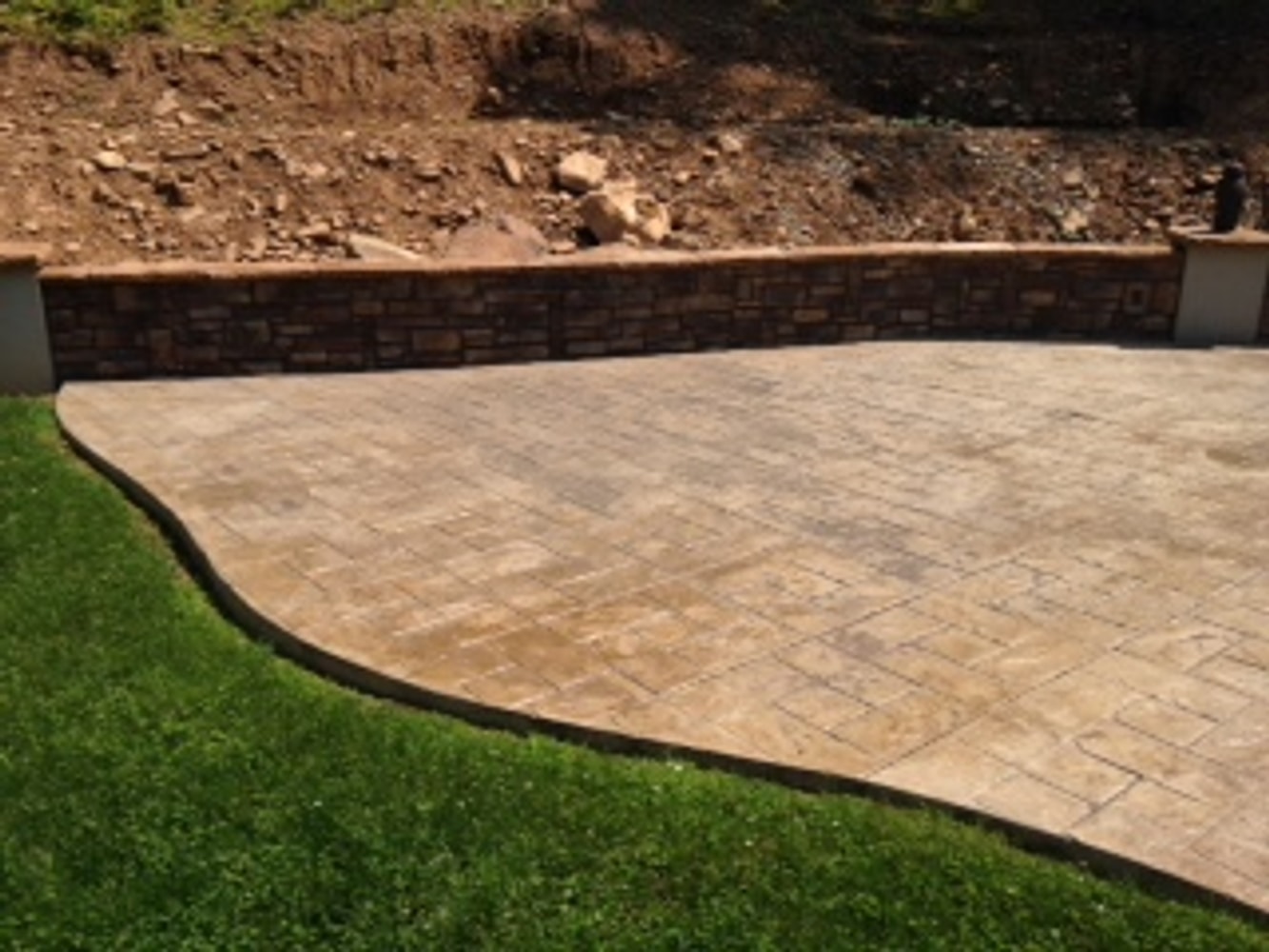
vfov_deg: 43.0
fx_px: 1210
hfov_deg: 55.3
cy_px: 476
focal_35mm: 33
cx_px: 634
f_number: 2.4
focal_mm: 4.12
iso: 50
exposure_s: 1/1938
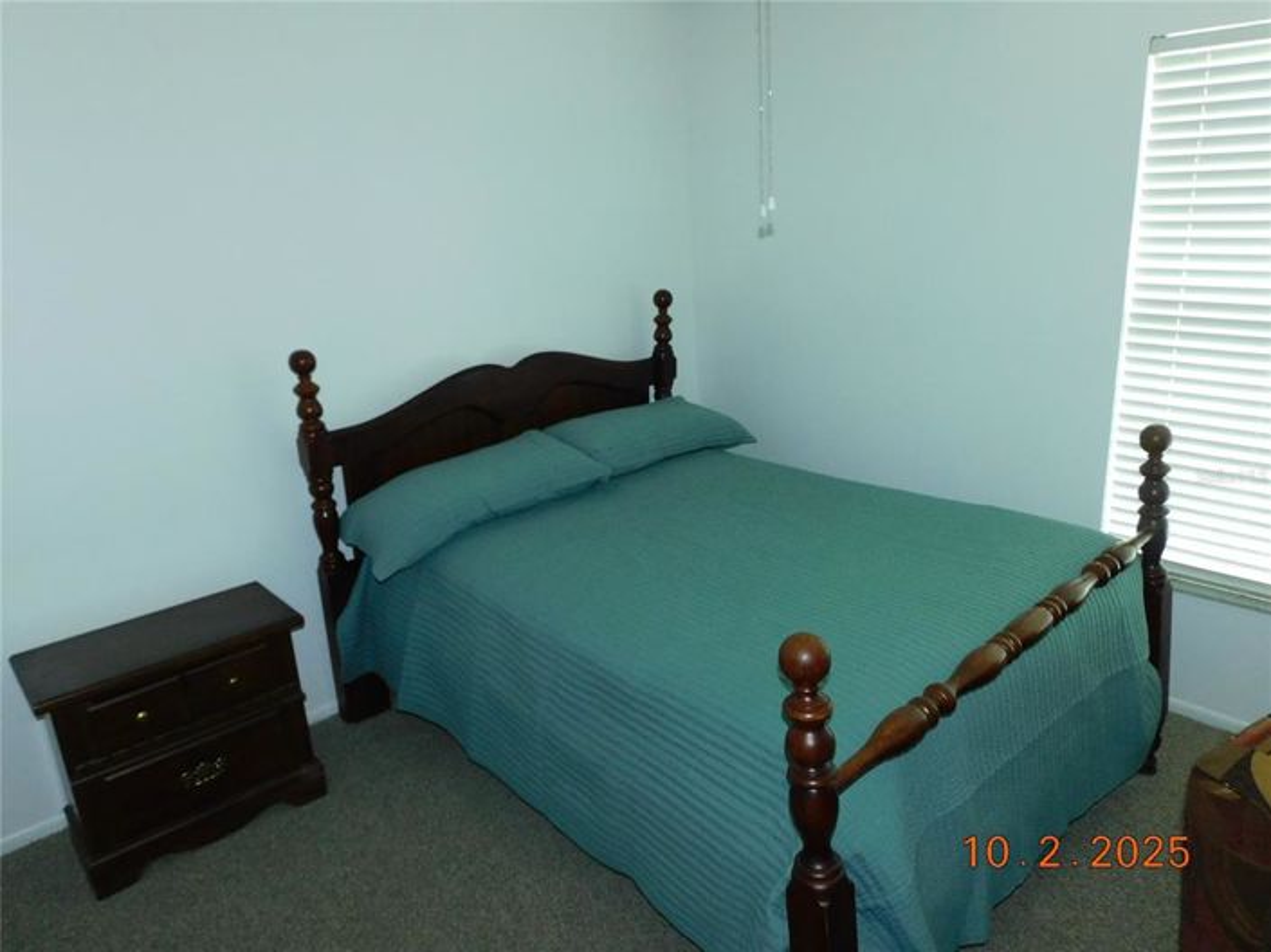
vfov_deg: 56.8
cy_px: 476
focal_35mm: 24
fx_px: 881
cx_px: 636
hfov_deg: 71.6
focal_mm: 4.3
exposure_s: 1/30
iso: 400
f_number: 3.3
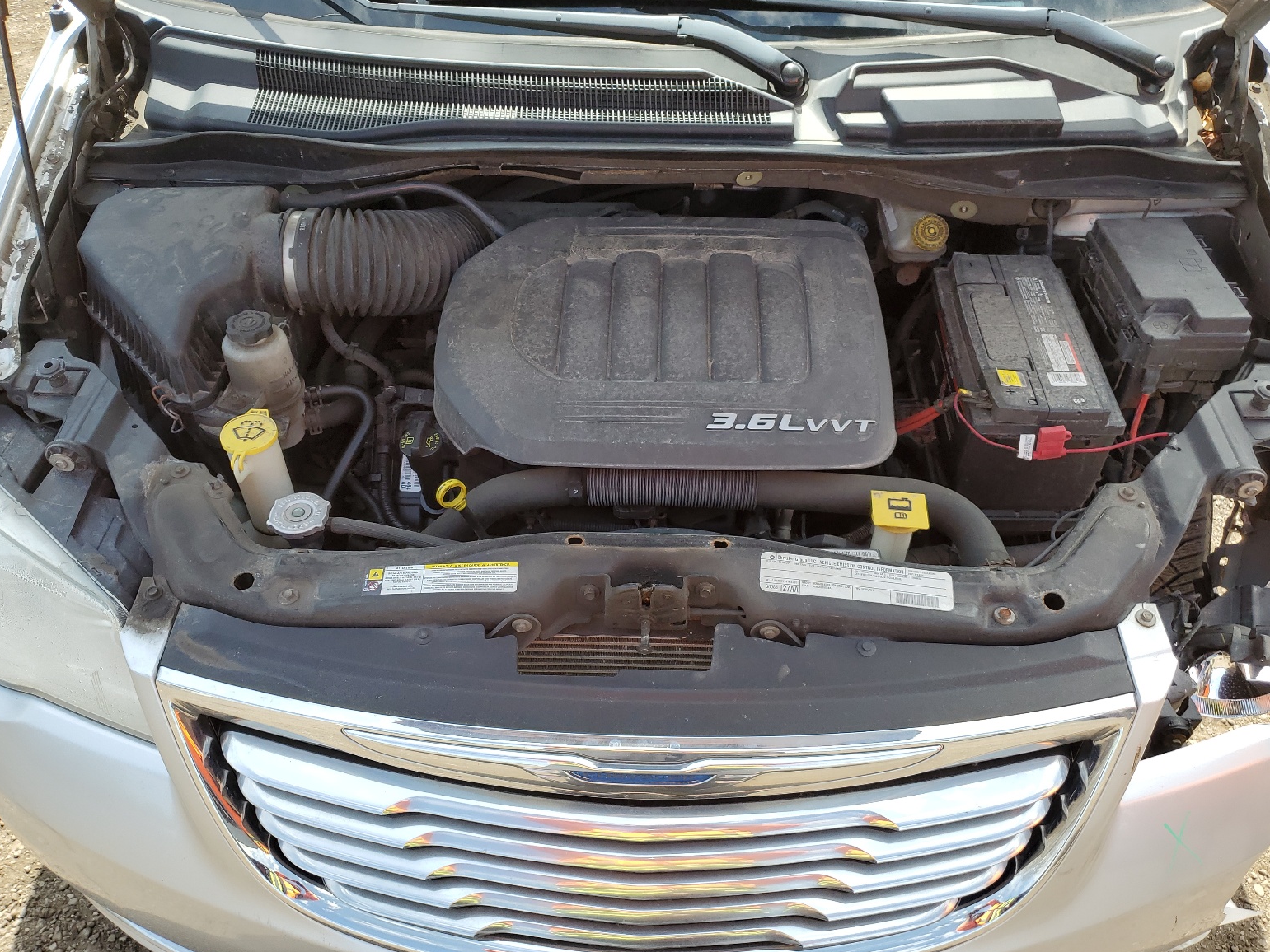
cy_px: 493
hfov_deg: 65.3
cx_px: 650
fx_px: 991
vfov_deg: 51.3
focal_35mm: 27
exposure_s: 1/909
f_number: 1.5
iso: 50
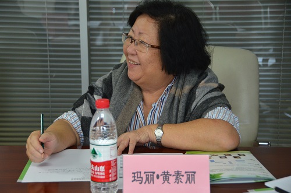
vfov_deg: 16.2
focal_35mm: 84
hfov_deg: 24.2
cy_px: 96
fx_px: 677
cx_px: 146
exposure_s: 1/80
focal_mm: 56
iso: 1600
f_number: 4.8
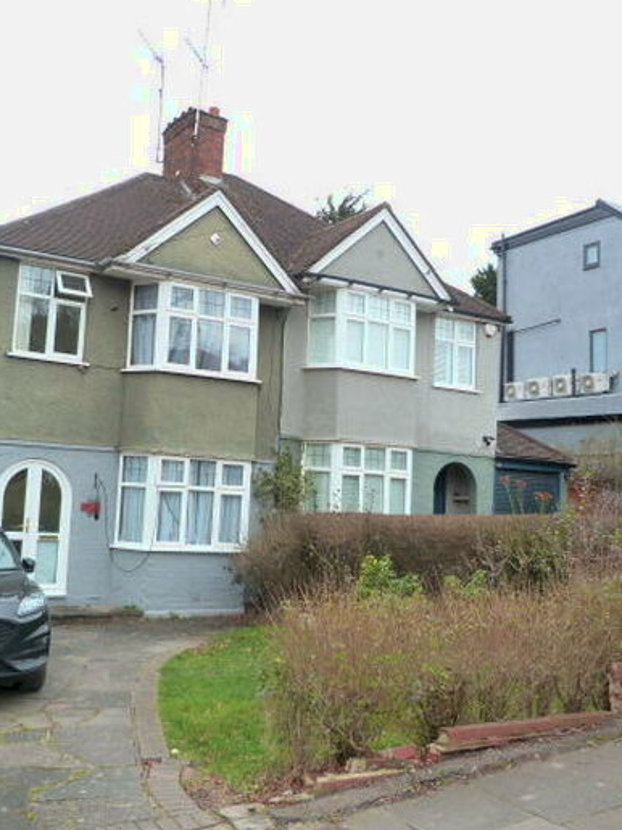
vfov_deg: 54.0
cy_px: 412
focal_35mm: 34
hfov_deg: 41.6
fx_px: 815
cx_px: 248
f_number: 2.8
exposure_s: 1/60
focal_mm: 4.5
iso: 125
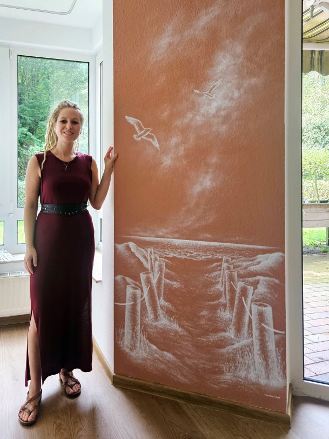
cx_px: 126
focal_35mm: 29
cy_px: 170
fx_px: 367
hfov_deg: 47.8
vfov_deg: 61.0
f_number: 1.8
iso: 200
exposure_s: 1/143
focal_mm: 5.4
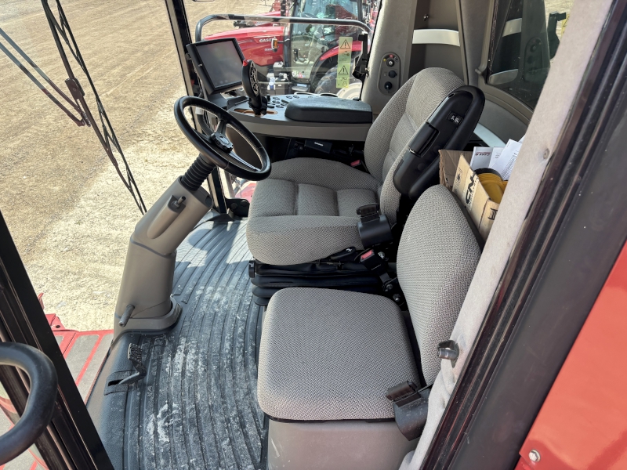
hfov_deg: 67.3
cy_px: 235
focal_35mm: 26
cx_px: 314
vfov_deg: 53.1
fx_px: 471
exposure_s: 1/547
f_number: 1.6
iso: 50
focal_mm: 5.96
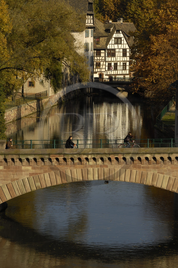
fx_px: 1395
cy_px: 134
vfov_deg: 11.0
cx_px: 89
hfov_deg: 7.3
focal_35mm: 188
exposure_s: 1/320
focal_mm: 125
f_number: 7.1
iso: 100
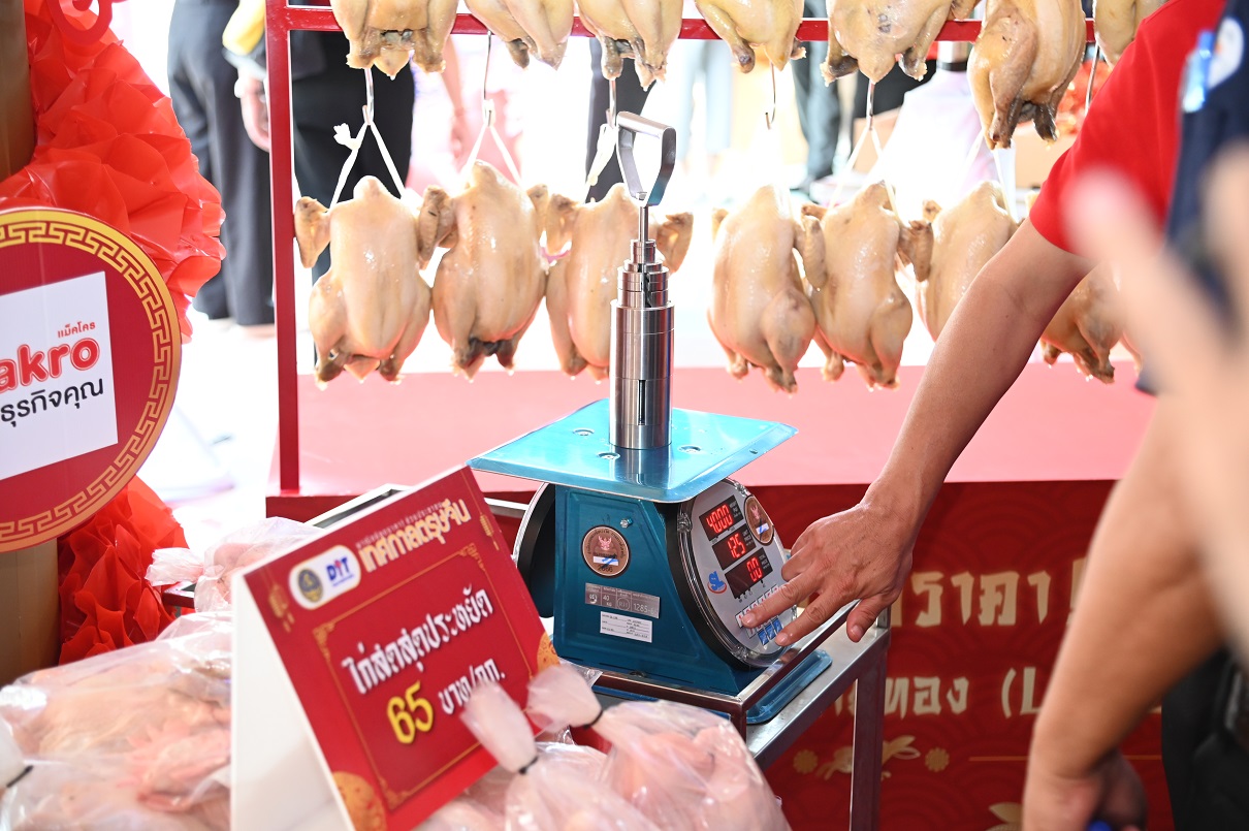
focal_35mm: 62
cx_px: 624
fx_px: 2150
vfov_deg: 21.9
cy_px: 416
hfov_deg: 32.4
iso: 2500
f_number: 4
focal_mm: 62
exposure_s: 1/200
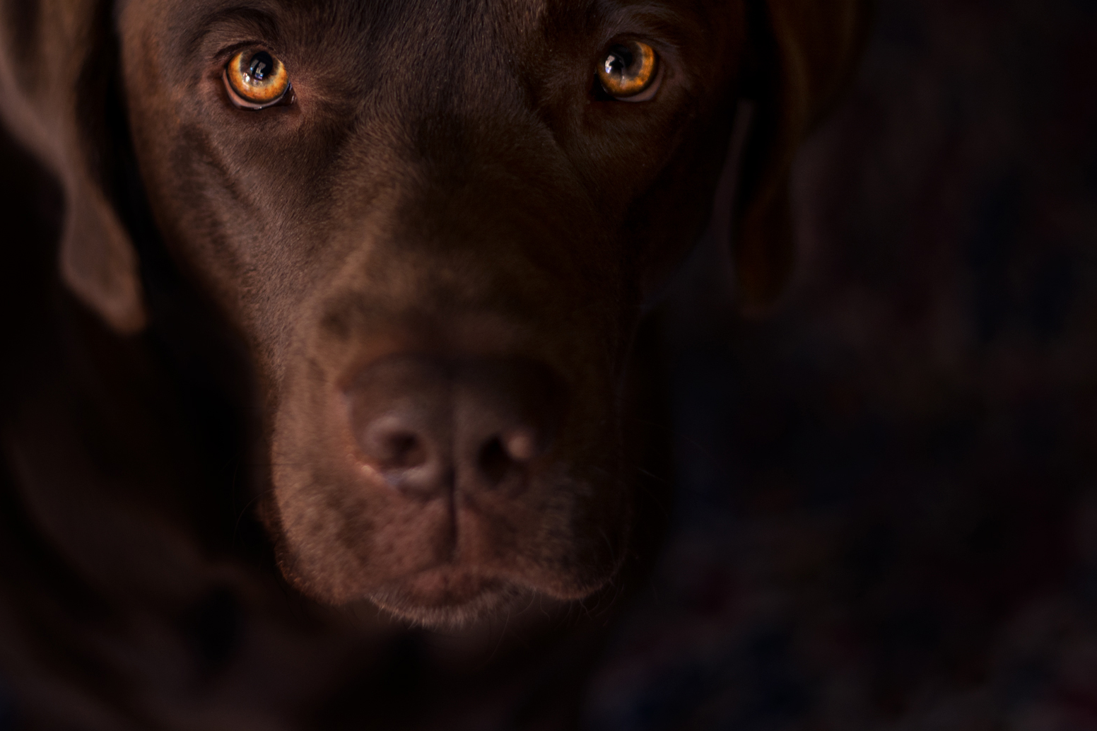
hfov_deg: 20.6
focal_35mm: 99
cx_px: 411
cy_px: 251
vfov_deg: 13.8
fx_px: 3016
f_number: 1.8
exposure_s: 1/125
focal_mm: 50
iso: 400
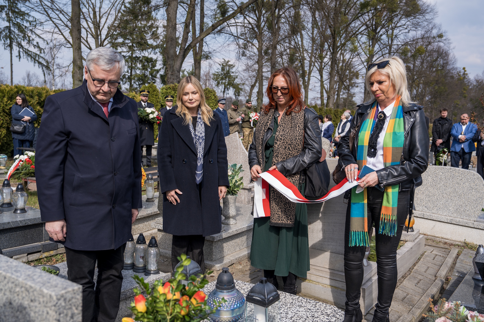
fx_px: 430
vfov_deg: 41.1
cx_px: 242
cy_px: 161
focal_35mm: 32
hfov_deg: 58.7
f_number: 4.5
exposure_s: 1/500
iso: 100
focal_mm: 32
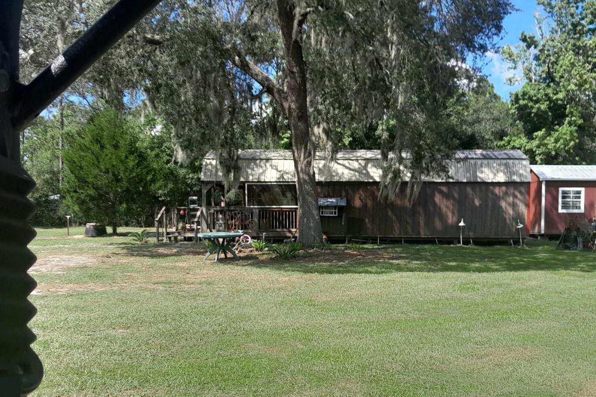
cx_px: 320
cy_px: 249
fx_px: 563
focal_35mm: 34
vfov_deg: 38.6
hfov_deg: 55.7
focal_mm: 4
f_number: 1.8
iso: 40
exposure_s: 1/274
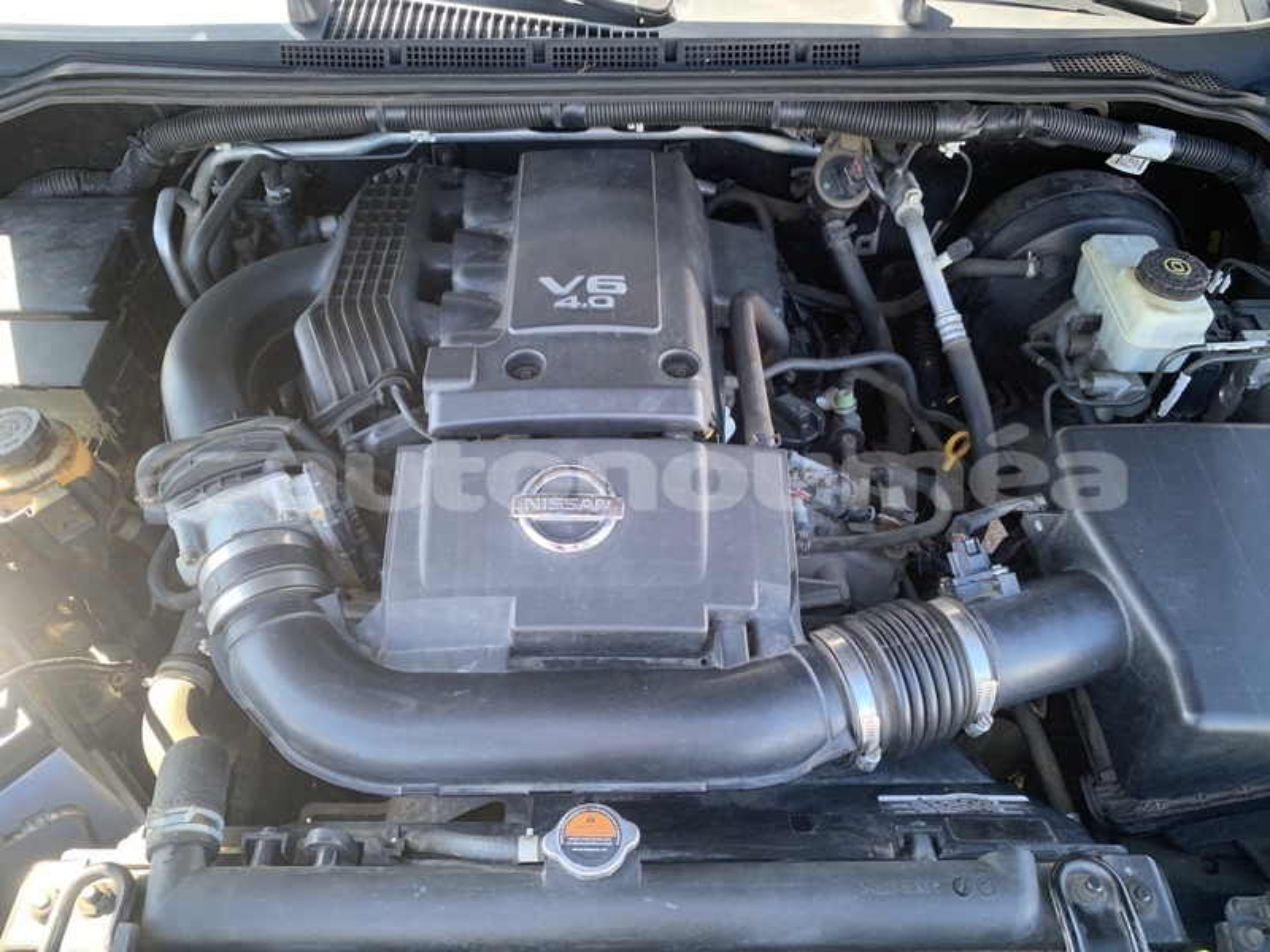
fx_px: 954
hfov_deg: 67.3
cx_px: 635
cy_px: 476
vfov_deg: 53.1
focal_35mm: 26
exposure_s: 1/163
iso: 25
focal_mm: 4.25
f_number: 1.8
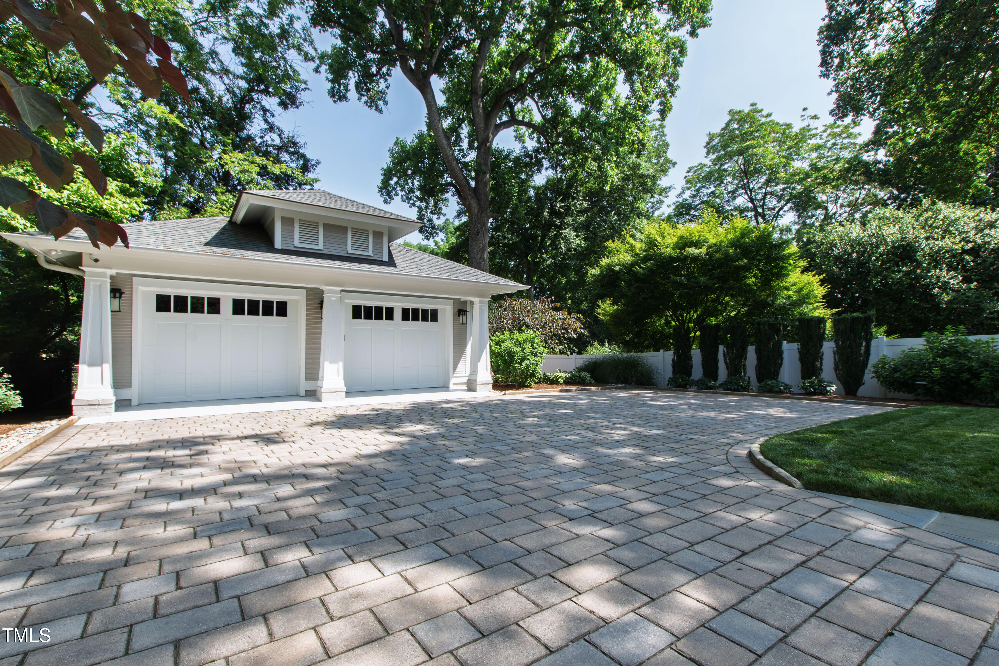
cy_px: 333
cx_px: 500
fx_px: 416
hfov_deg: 100.4
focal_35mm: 15
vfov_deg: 77.3
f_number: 9
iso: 100
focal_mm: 10
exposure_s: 1/50
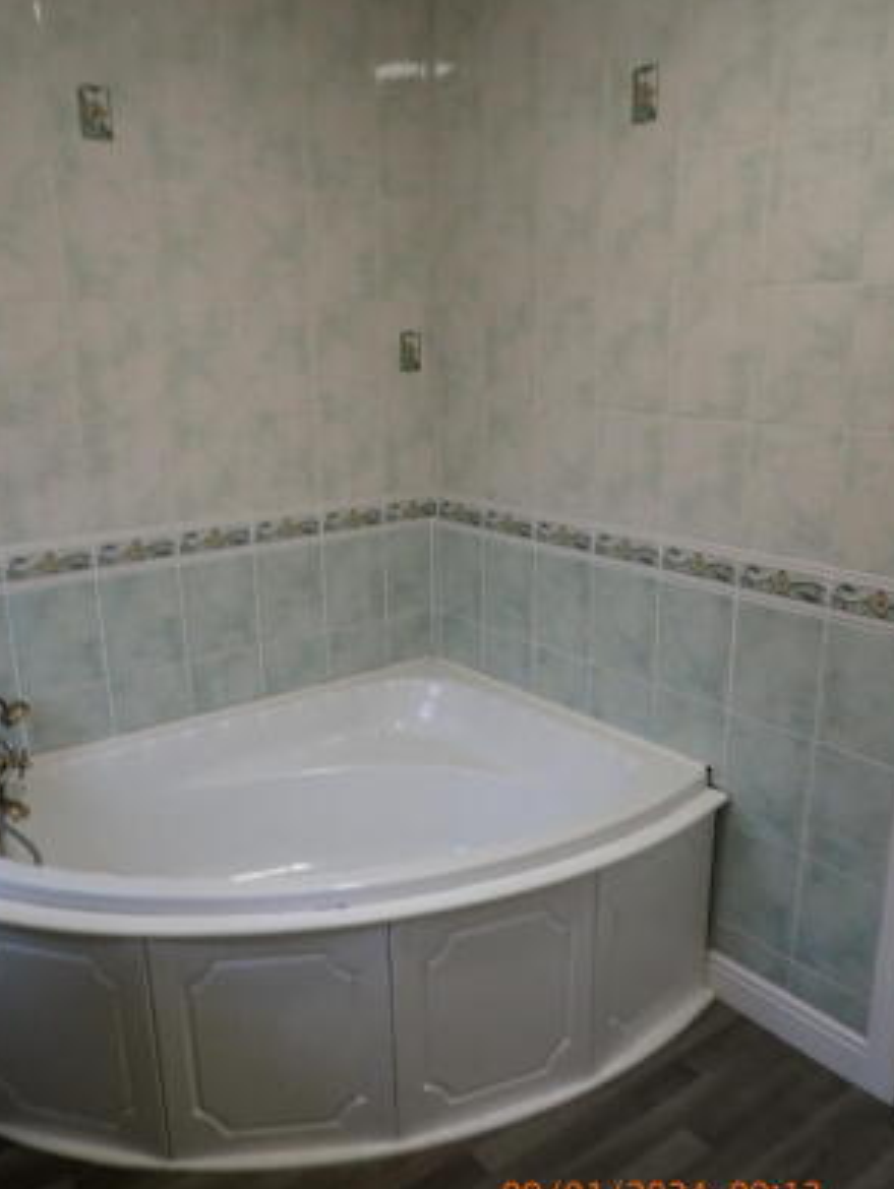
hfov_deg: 49.7
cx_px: 412
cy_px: 627
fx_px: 963
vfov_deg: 63.4
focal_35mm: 28
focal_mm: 4.5
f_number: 2
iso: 200
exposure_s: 1/50
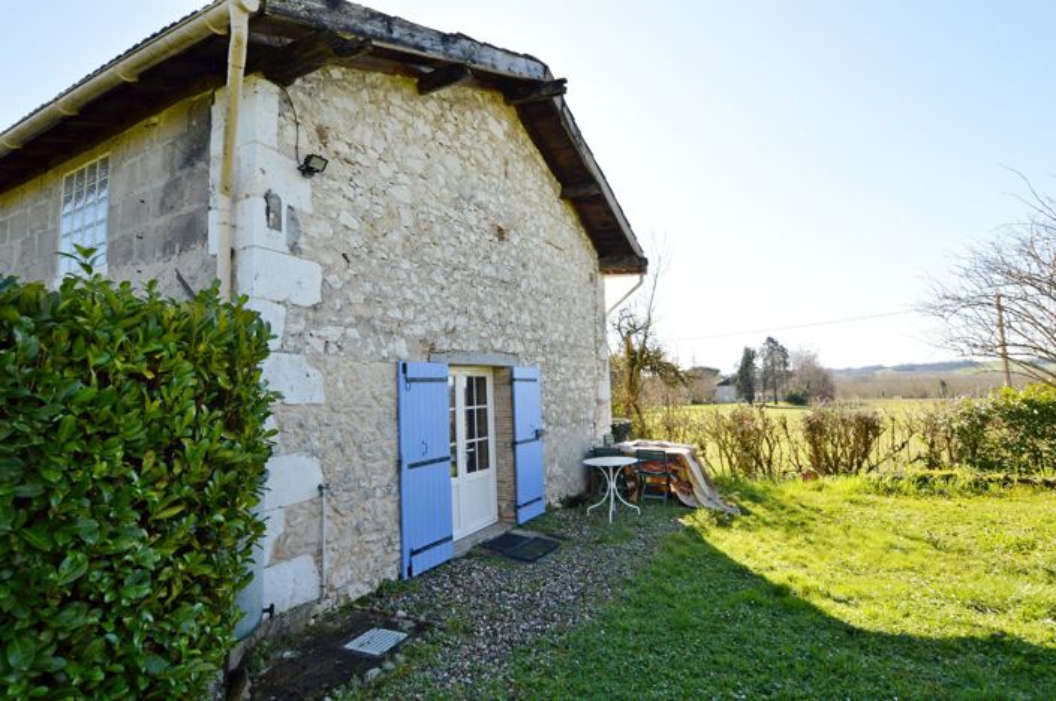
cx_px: 528
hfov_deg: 92.5
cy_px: 350
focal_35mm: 17
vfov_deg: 69.5
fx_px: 505
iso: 100
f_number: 5.6
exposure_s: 1/125
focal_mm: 11.5
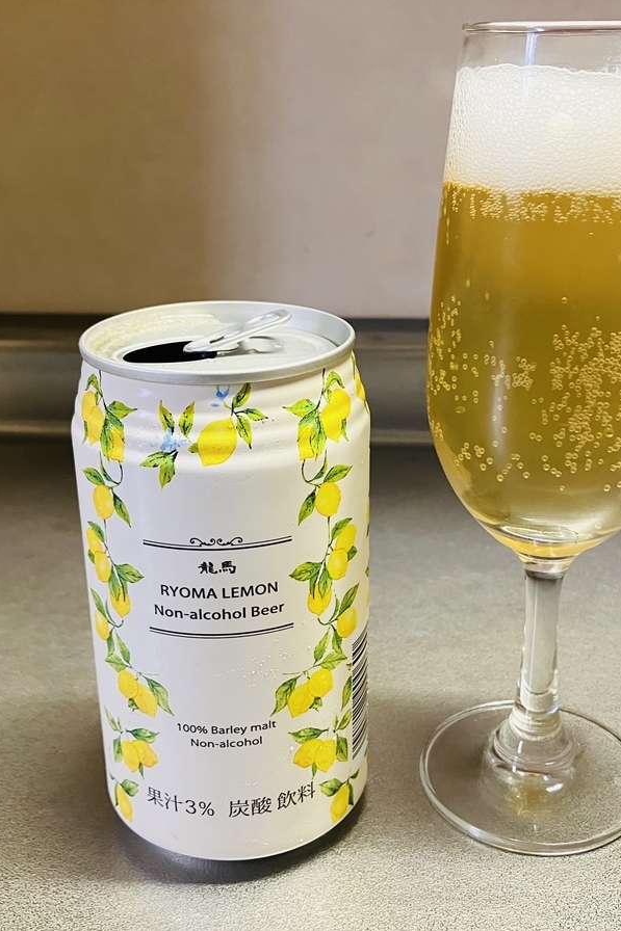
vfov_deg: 49.6
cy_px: 466
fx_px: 1009
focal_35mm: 39
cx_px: 337
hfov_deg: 34.2
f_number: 1.8
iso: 250
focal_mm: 3.99
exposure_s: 1/50
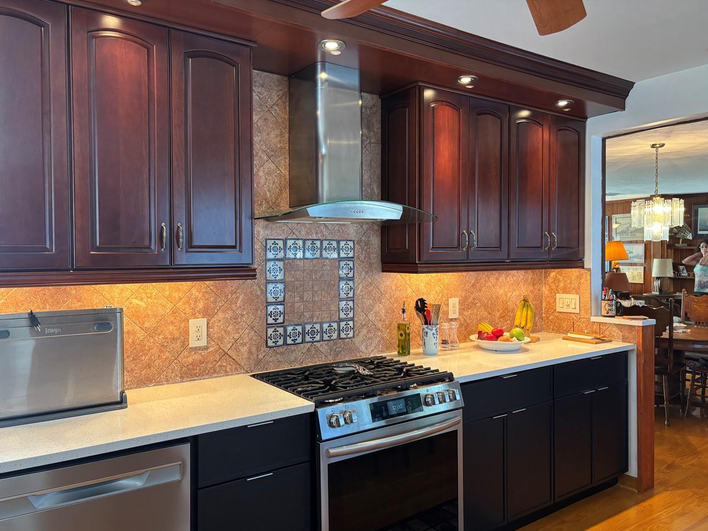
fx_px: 552
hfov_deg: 65.3
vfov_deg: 51.4
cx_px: 346
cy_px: 274
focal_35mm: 27
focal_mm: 5.96
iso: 200
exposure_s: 1/60
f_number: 1.6
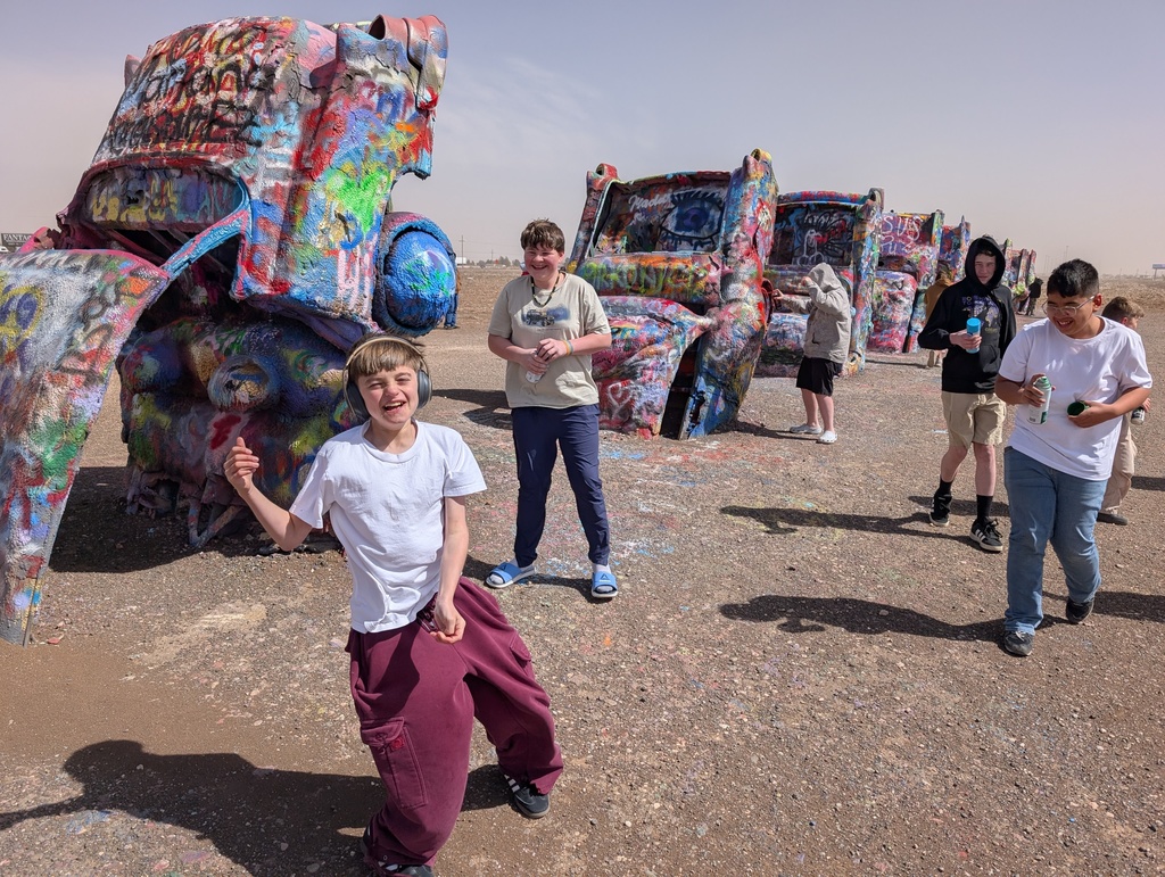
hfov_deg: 71.5
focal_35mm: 24
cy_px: 438
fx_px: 809
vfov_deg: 56.9
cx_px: 582
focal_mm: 6.9
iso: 20
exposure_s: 1/1890
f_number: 1.68
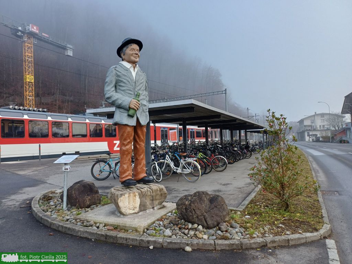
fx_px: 254
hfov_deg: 69.4
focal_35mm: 25
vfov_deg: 54.9
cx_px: 176
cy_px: 132
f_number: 1.8
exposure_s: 1/100
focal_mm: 4.65
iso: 64
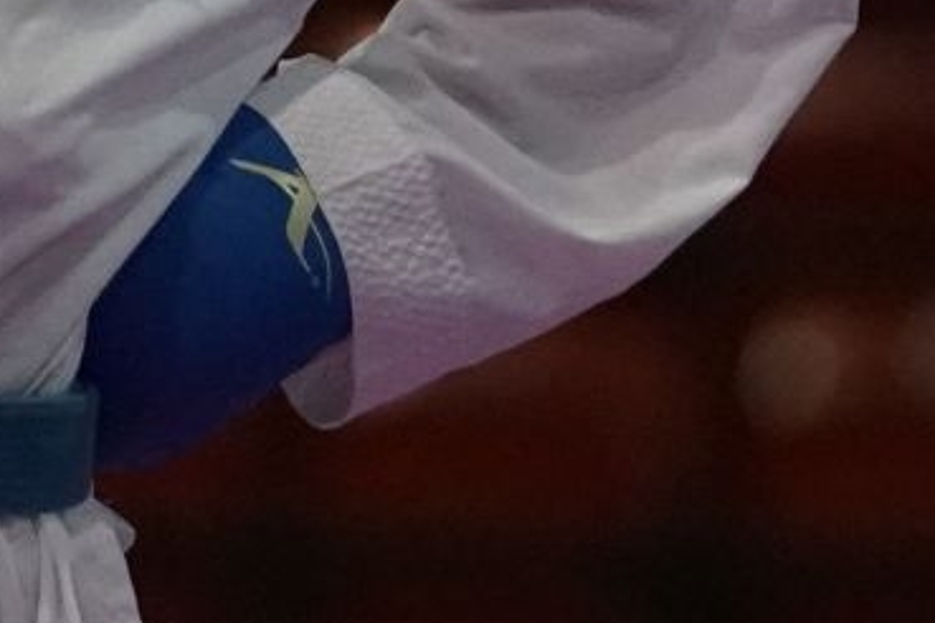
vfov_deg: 1.1
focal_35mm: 1230
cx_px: -372
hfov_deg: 1.7
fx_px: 31943
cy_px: -332
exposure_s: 1/800
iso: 6400
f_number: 2.8
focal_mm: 168
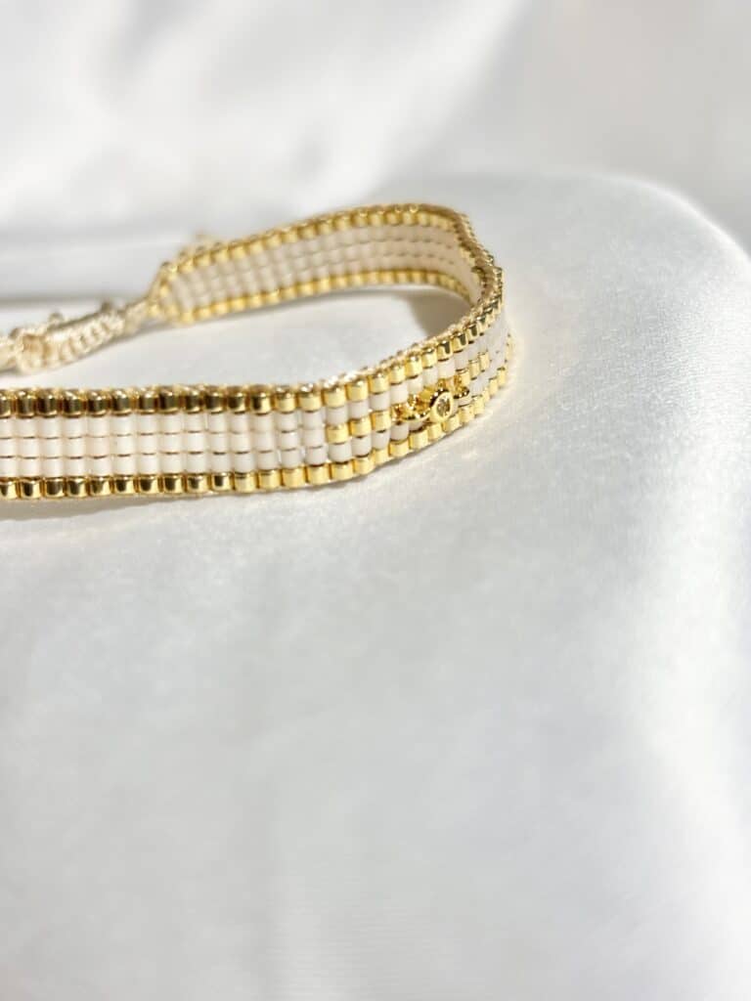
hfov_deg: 28.0
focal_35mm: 52
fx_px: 1504
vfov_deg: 36.8
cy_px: 500
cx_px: 376
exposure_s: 1/290
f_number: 1.6
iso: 32
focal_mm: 5.96
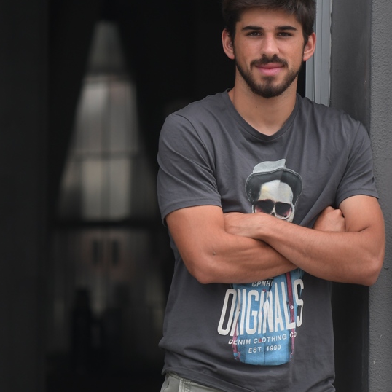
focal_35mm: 485
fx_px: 6214
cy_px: 206
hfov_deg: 3.6
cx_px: 119
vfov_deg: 3.6
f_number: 4
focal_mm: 200
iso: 320
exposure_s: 1/320
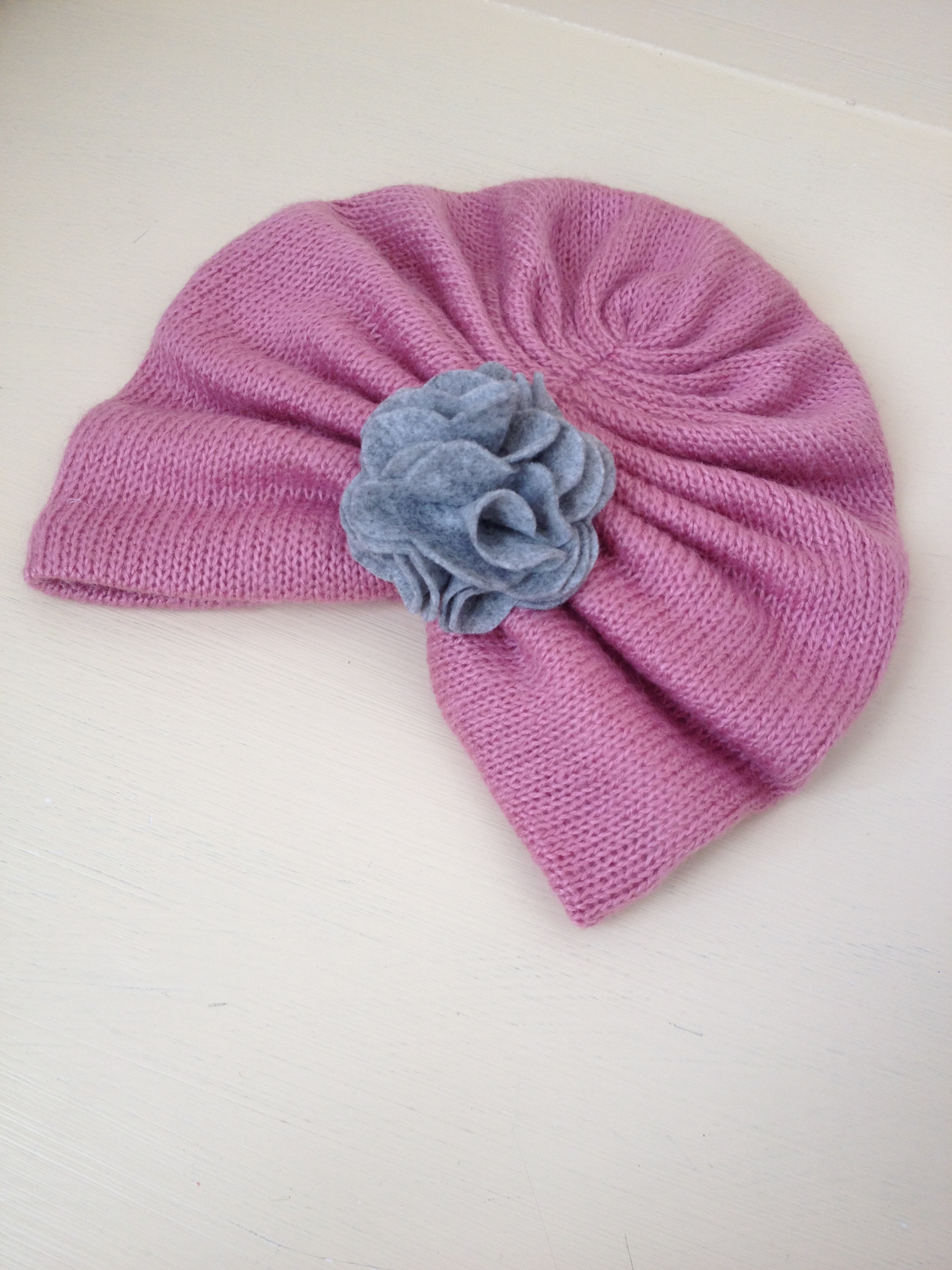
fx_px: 1283
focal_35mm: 35
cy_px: 635
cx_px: 476
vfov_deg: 52.6
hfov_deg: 40.7
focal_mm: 4.28
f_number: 2.4
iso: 64
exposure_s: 1/40
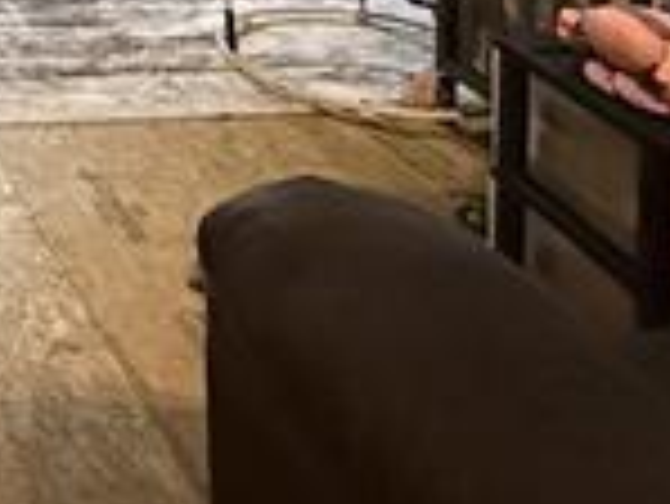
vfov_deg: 19.4
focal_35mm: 60
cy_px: -360
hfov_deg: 26.8
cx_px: -216
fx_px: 1162
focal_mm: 2.22
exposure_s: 1/60
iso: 1000
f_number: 2.2
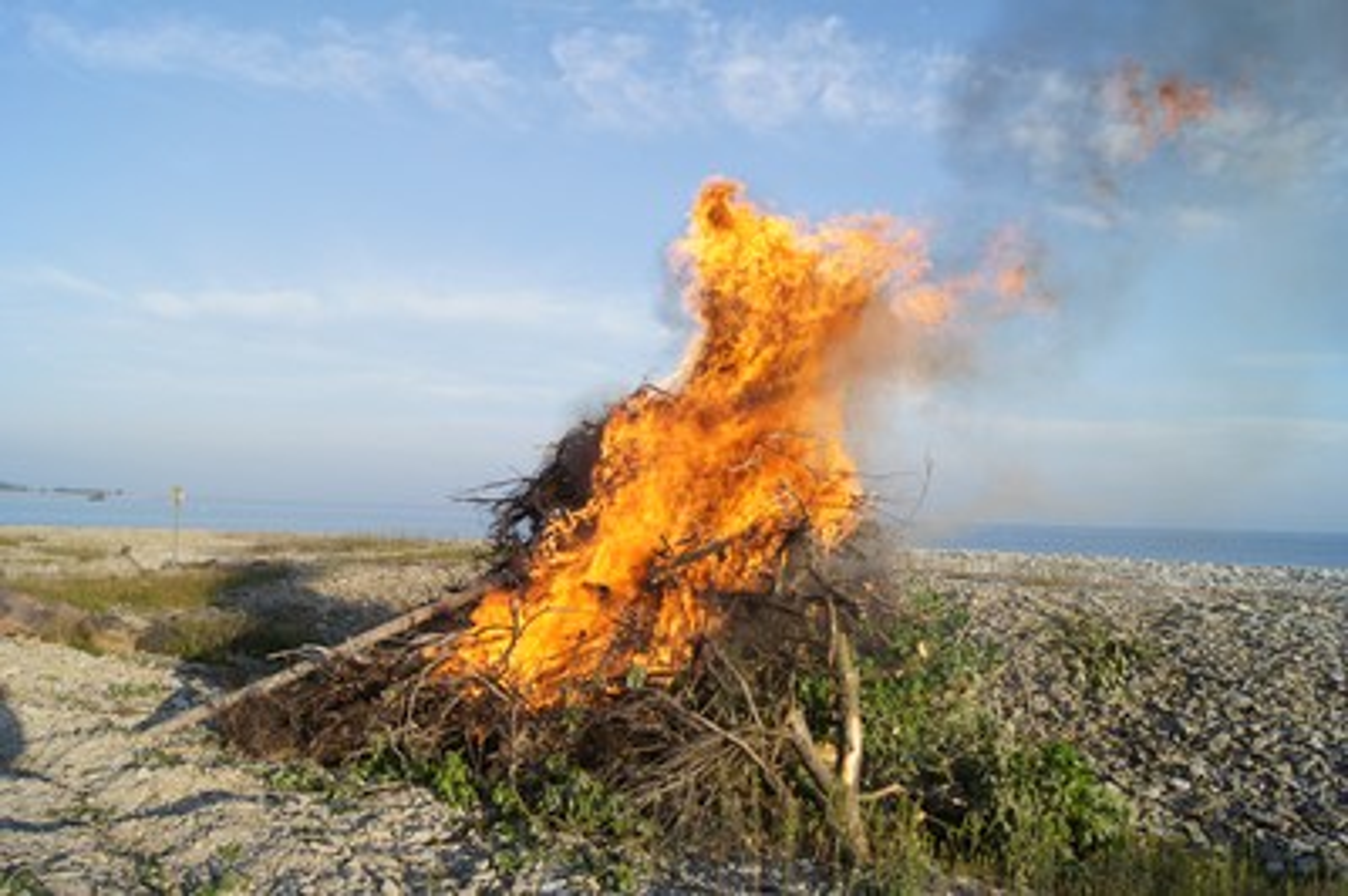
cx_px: 674
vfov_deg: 47.9
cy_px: 448
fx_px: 1010
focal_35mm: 27
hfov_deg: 67.4
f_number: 6.3
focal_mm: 18
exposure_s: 1/250
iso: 100
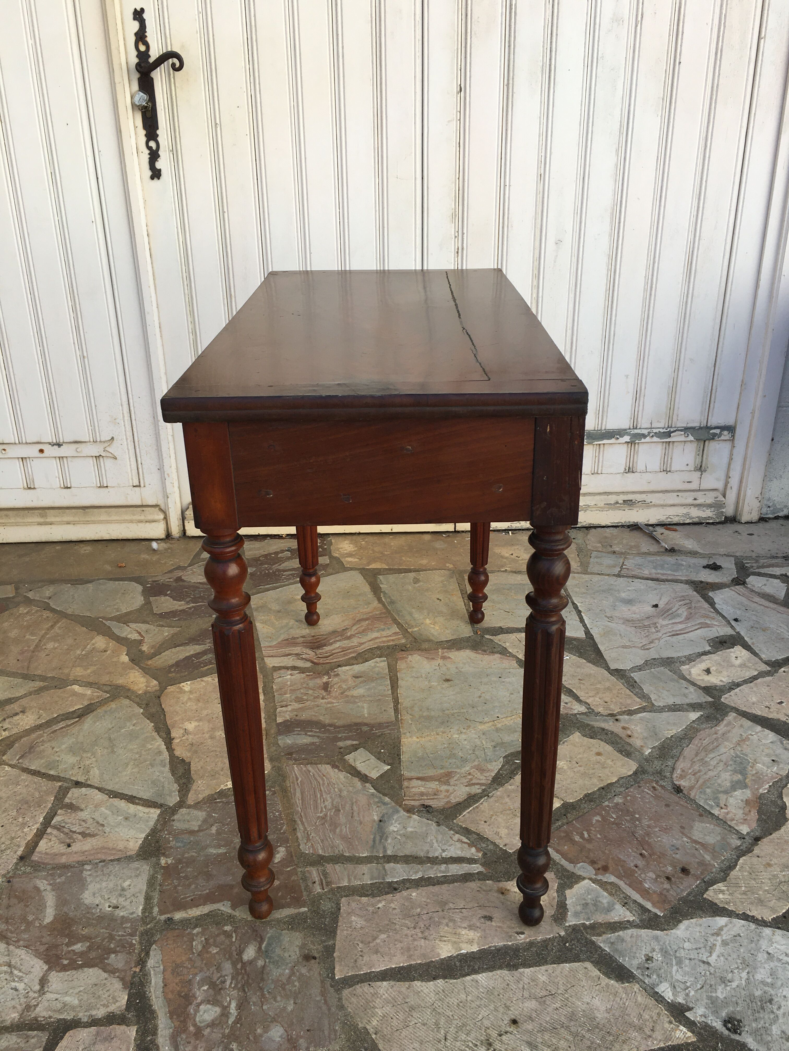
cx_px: 394
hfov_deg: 48.2
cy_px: 526
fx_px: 881
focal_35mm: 29
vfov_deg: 61.7
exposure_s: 1/437
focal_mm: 4.15
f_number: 2.2
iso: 25
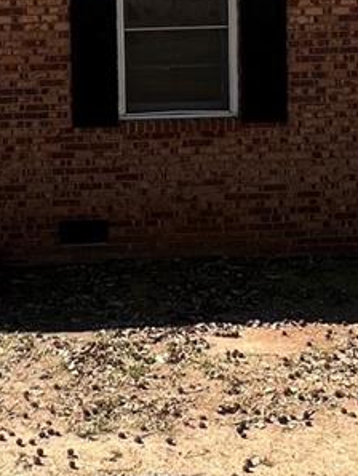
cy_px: 105
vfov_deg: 28.4
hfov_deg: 21.1
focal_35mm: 67
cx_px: -10
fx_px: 923
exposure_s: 1/803
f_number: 1.8
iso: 32
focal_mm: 1.57
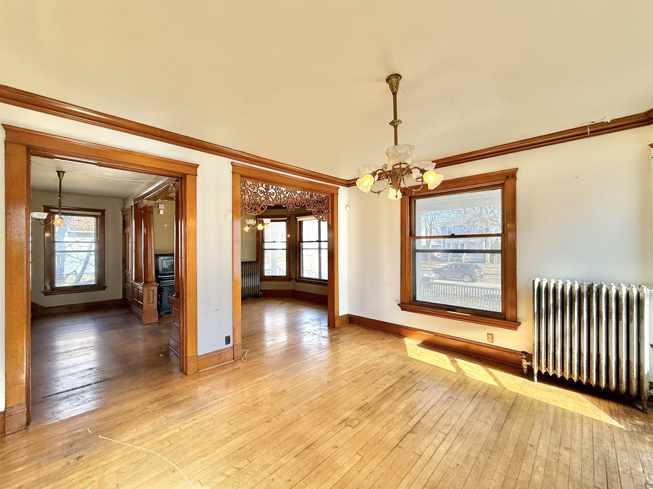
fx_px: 264
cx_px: 326
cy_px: 244
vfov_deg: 85.7
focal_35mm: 14
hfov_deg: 102.1
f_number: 2.2
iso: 64
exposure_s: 1/132
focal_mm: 2.22
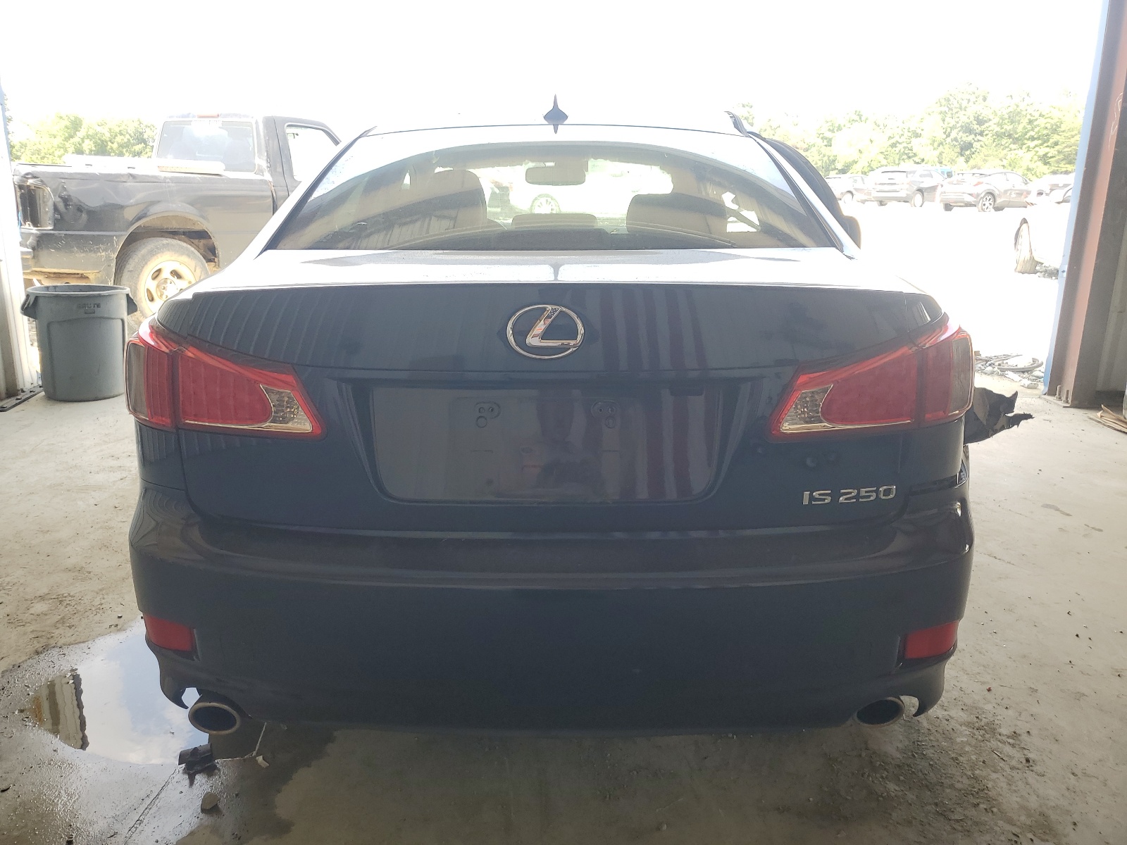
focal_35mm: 26
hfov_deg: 67.3
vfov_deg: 53.1
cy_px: 422
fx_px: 846
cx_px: 564
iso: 50
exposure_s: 1/217
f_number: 1.5
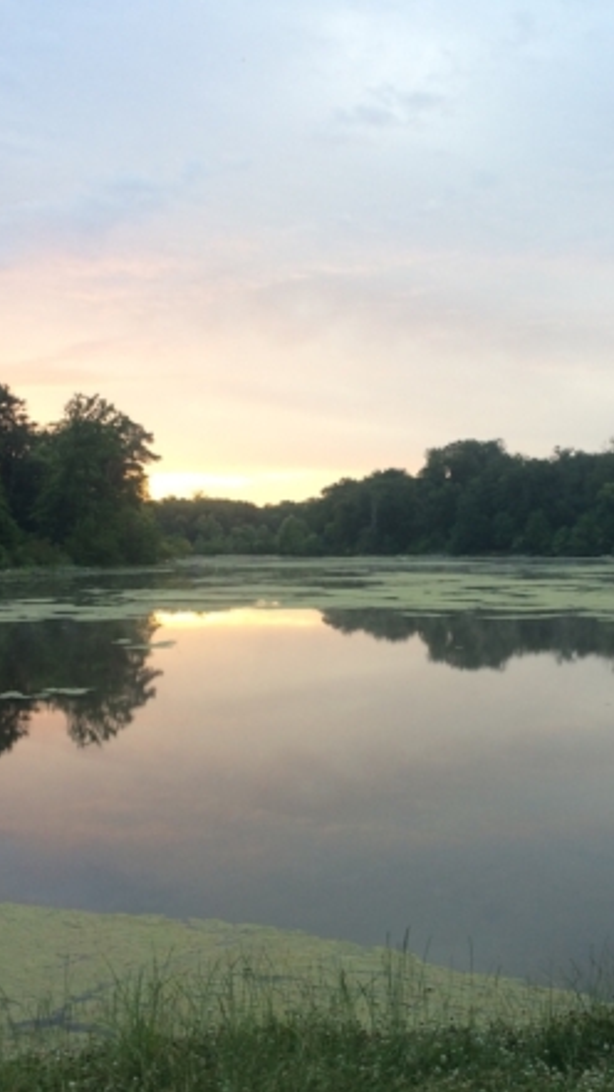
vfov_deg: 47.4
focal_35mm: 43
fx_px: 1245
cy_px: 555
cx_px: 396
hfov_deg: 27.6
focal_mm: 4.15
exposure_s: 1/50
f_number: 2.2
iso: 50
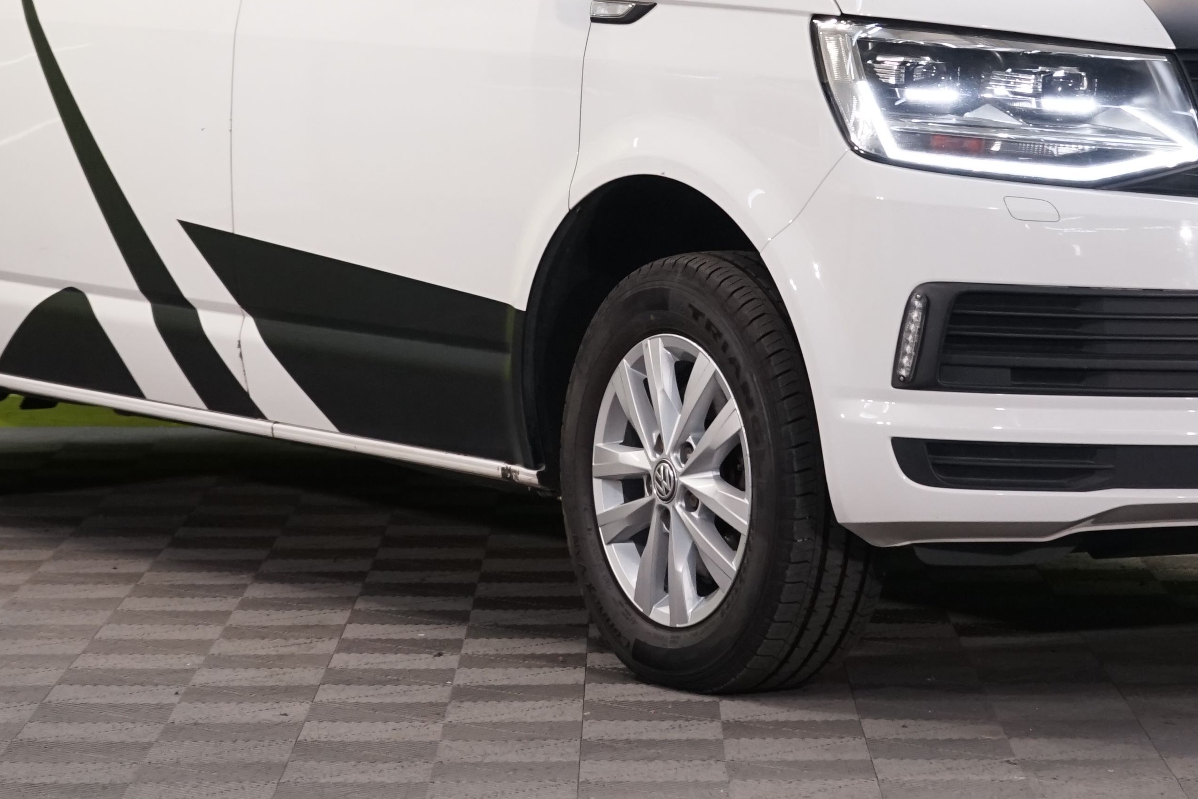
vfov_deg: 8.3
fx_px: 5457
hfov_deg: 12.5
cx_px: 732
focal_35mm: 164
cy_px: 10
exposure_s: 1/100
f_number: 5.6
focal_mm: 70
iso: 1250
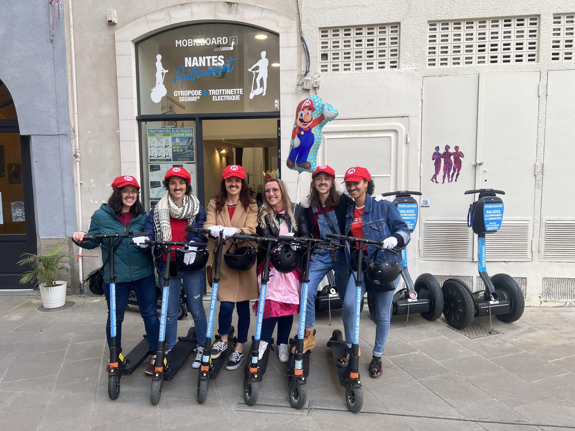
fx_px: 432
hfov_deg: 67.3
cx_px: 288
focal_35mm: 26
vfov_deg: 53.1
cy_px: 216
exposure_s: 1/246
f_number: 1.5
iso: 40
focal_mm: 5.7
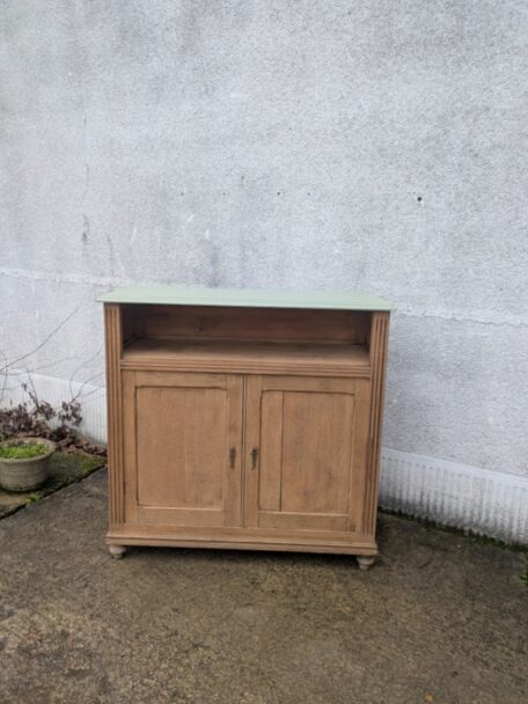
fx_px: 508
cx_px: 264
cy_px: 352
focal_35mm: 25
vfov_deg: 69.4
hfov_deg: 54.9
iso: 88
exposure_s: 1/100
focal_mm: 5.43
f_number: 1.89
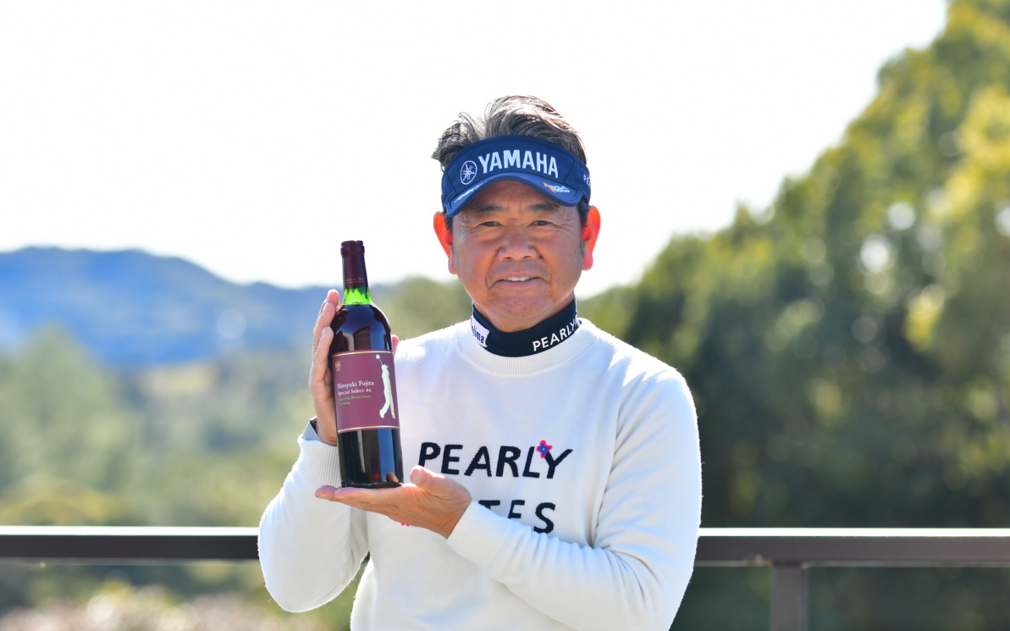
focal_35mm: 162
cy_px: 335
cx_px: 504
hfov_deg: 13.0
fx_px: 4445
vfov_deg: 8.1
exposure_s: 1/1000
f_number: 2.8
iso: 200
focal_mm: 105
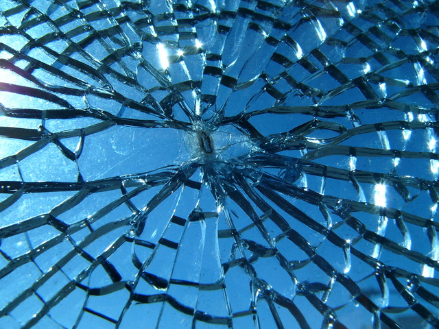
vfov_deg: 39.7
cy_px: 164
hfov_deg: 51.4
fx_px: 457
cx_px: 220
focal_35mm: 36
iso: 50
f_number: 5.2
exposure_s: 1/400
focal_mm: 6
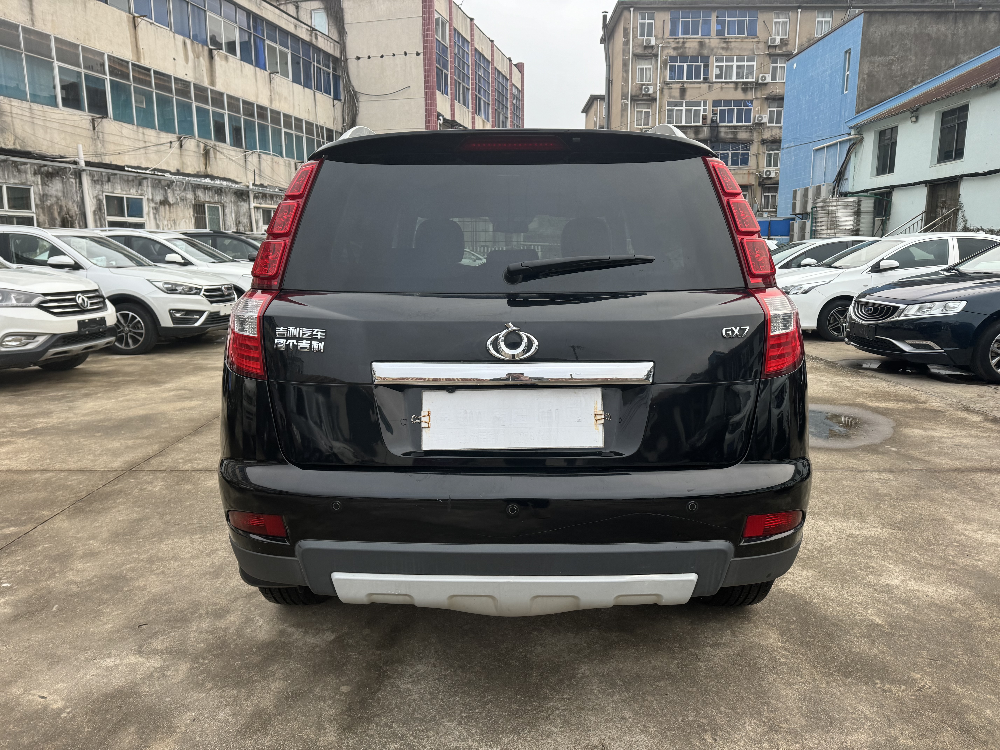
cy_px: 375
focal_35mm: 24
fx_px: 693
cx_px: 500
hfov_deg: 71.6
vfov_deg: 56.8
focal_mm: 6.76
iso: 100
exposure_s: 1/121
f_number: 1.78
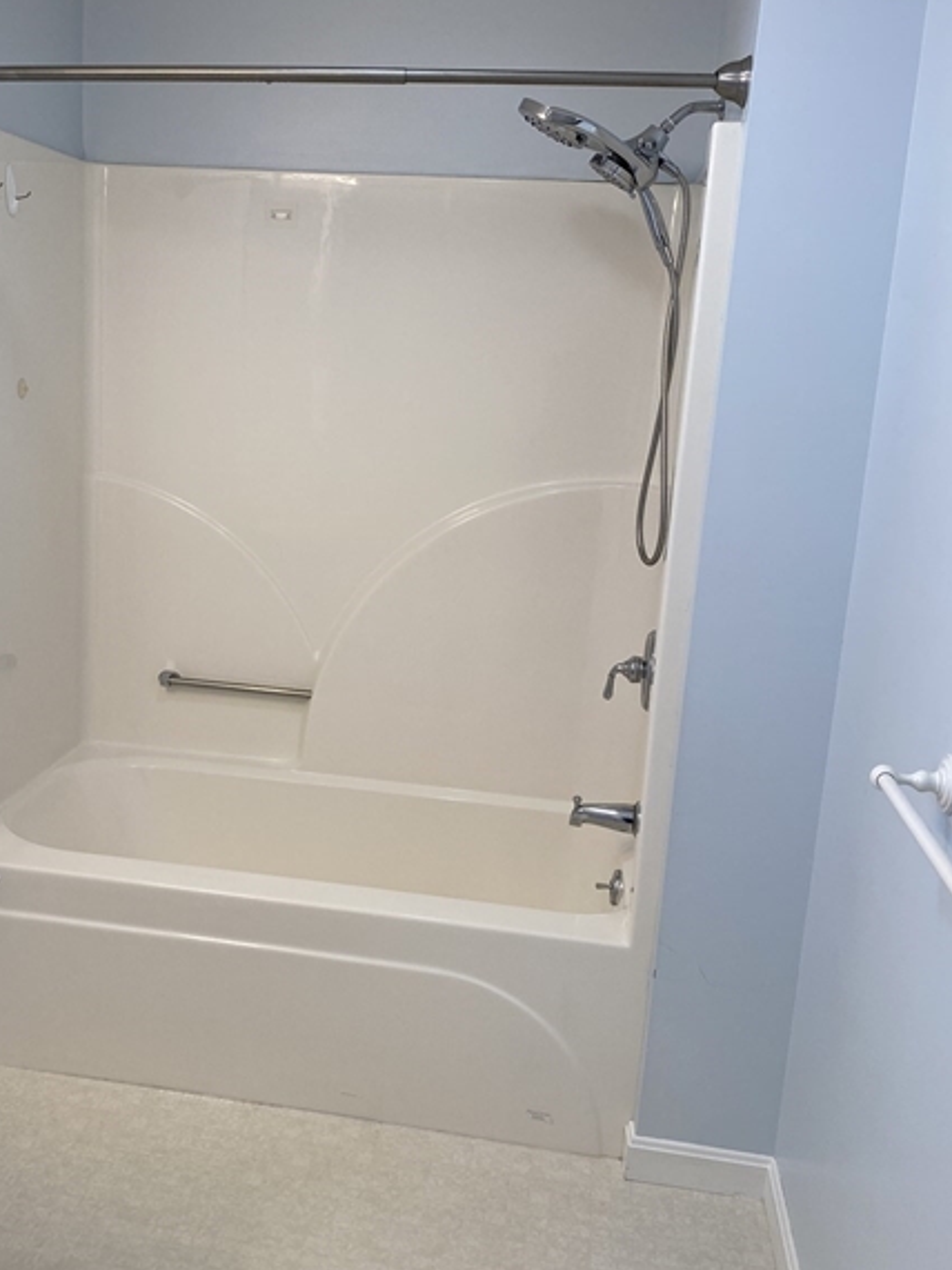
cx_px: 385
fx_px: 1284
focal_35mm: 35
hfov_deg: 40.5
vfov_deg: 52.6
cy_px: 629
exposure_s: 1/120
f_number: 1.8
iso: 40
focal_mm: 4.25
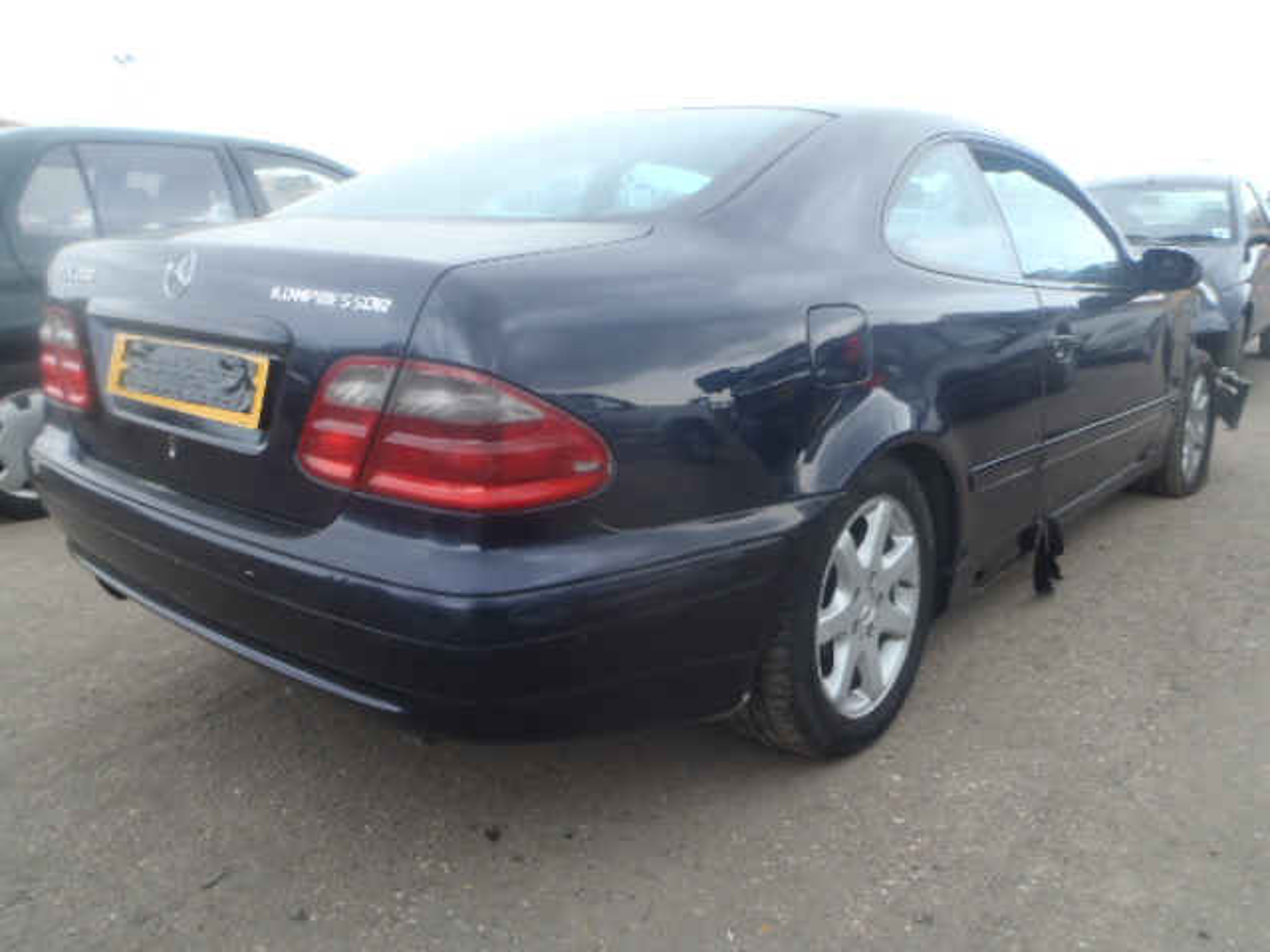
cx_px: 635
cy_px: 476
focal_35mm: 28
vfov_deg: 49.7
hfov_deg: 63.4
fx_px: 1027
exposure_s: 1/80
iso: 80
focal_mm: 5
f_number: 4.5
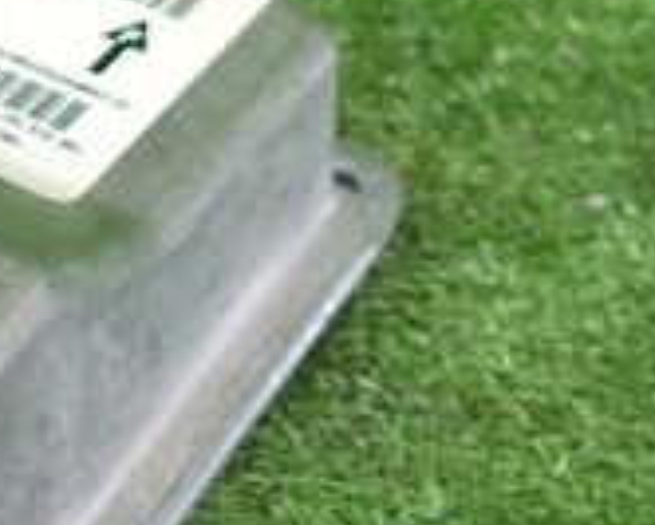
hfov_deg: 19.7
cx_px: -233
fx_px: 1707
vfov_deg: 17.5
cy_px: 324
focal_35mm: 88
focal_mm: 4.5
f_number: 2
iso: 200
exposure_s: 1/30
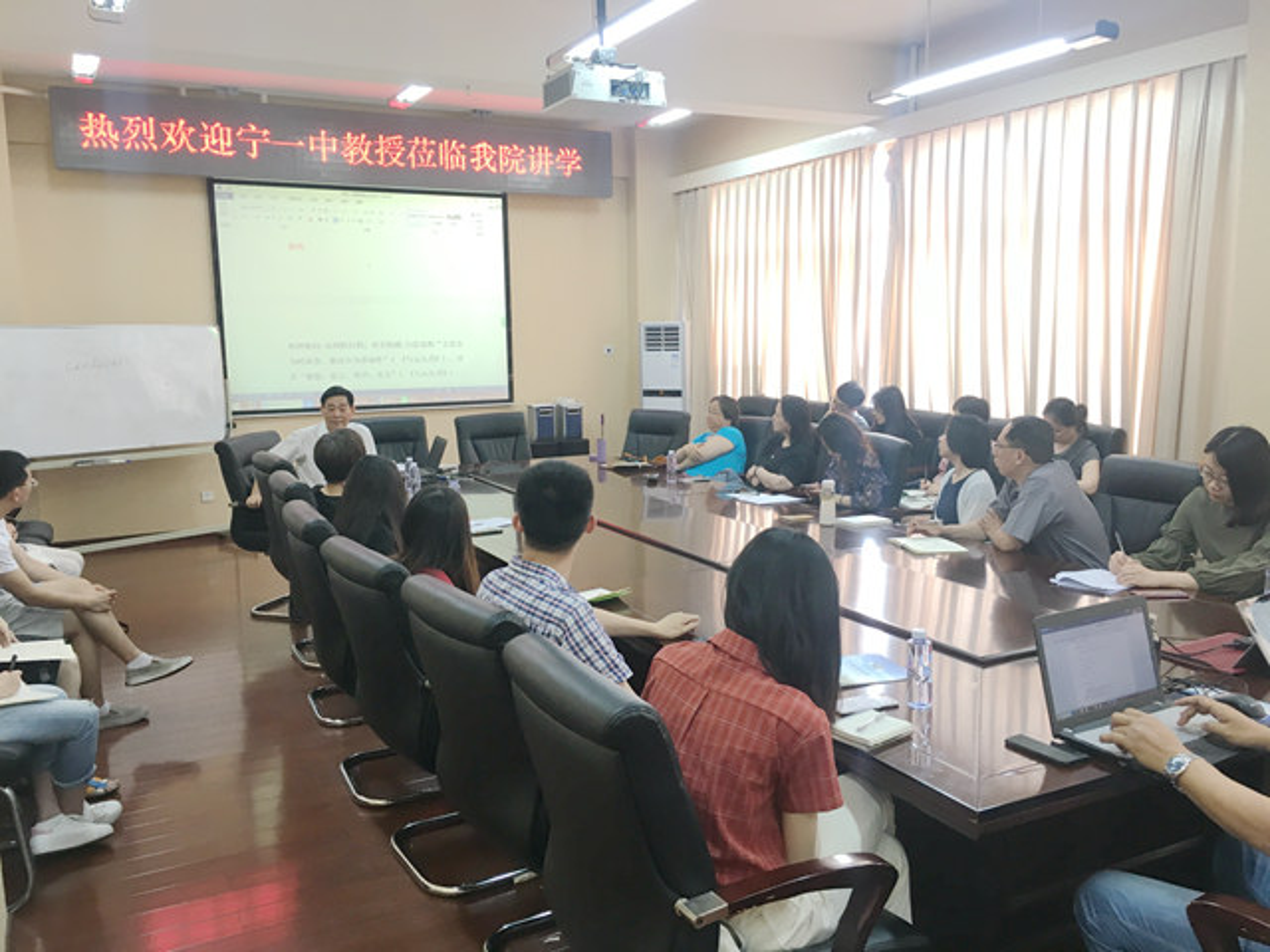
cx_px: 635
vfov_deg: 48.2
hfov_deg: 61.7
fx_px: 1064
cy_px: 476
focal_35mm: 29
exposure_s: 1/33
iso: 80
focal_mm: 4.15
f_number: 2.2
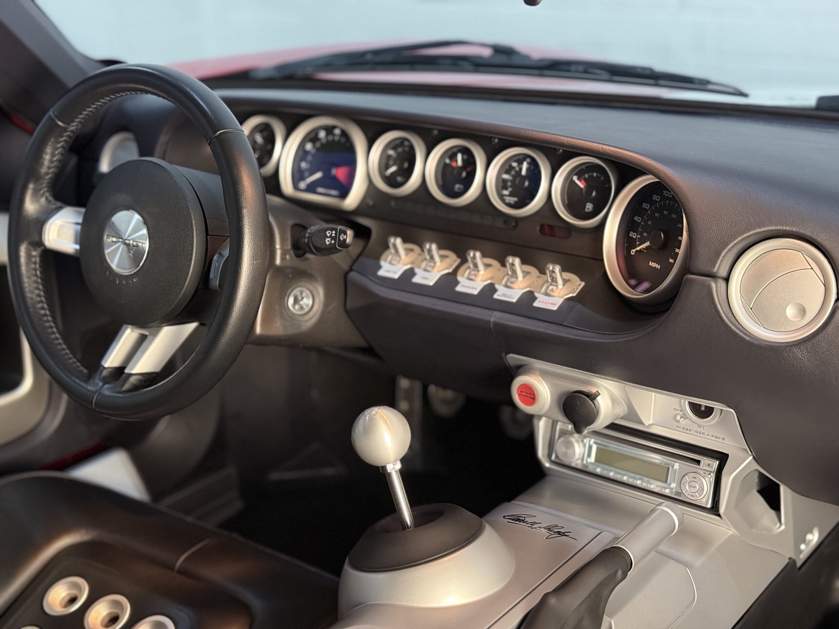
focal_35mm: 48
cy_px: 314
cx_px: 420
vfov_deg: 30.3
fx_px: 1163
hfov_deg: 39.7
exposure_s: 1/25
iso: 640
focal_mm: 6.76
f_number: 1.78
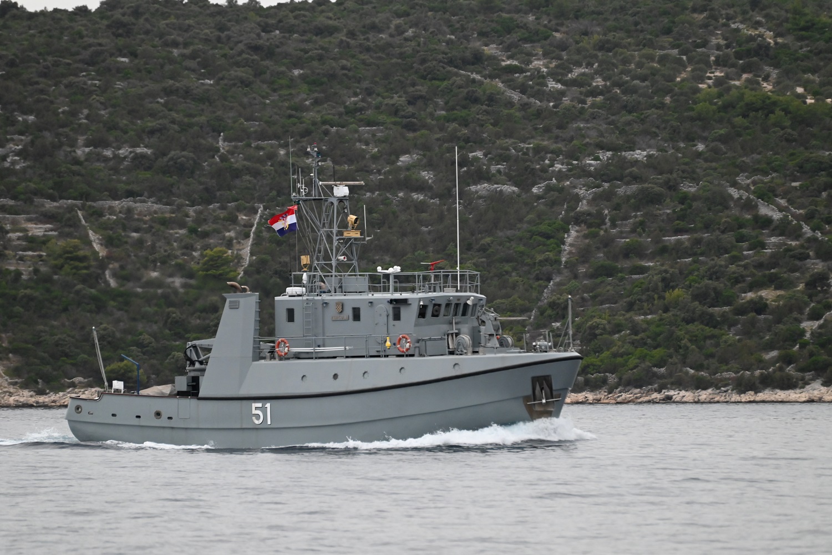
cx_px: 416
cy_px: 278
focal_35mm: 300
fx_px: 6935
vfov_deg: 4.6
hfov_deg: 6.9
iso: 2500
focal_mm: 300
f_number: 5.6
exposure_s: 1/500
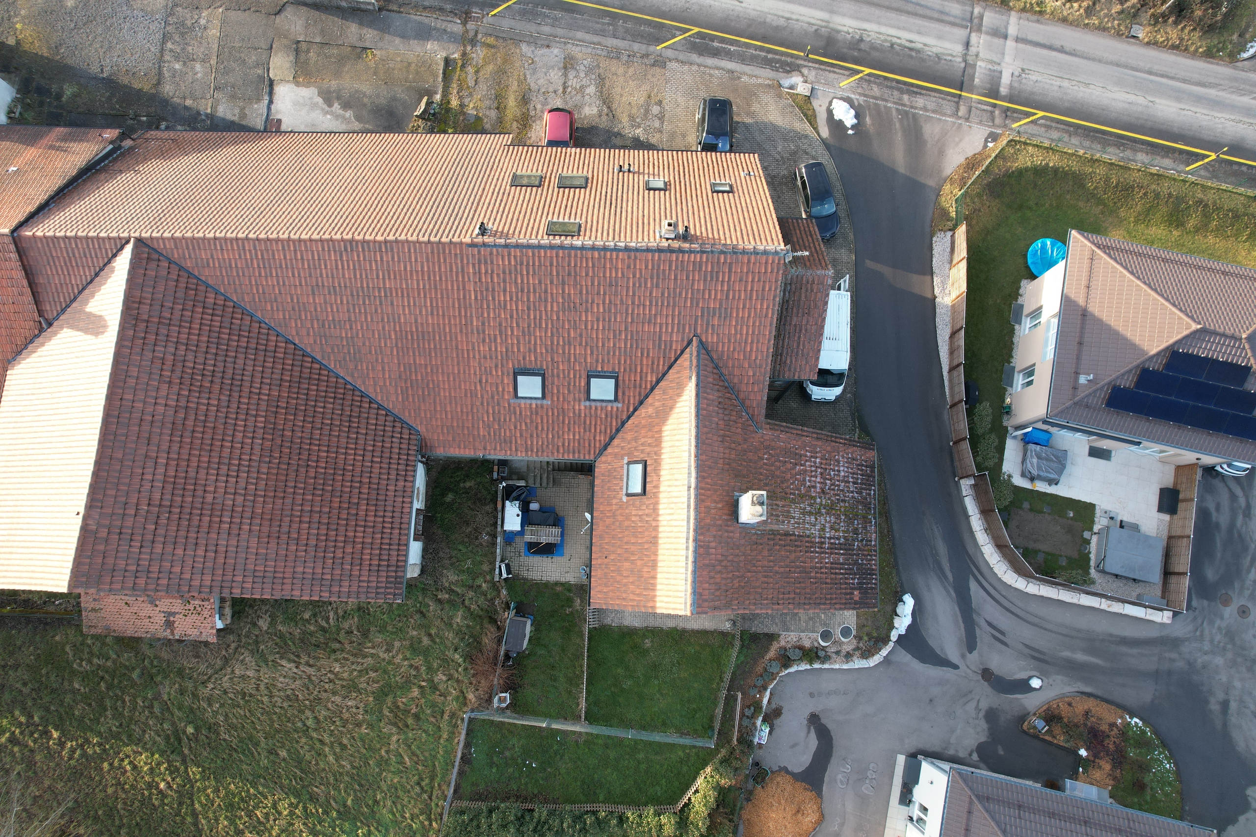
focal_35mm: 22
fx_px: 768
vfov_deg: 57.2
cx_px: 628
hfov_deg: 78.6
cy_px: 418
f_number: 2.8
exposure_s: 1/160
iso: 100
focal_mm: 8.38
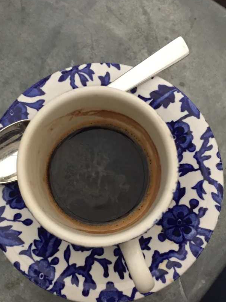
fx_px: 322
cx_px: 95
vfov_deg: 49.9
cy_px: 176
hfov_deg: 38.6
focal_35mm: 37
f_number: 2.2
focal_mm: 4.15
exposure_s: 1/30
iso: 250
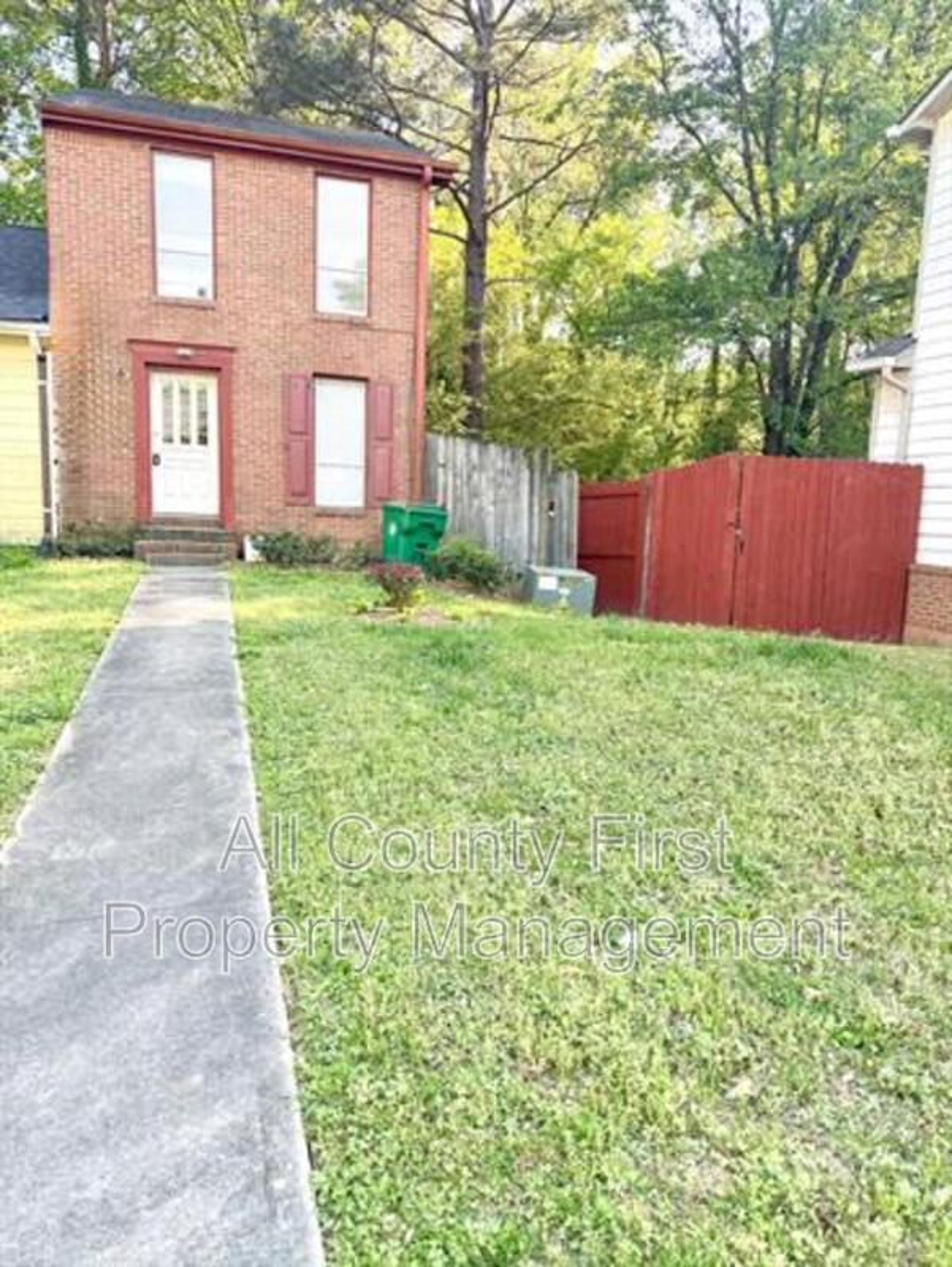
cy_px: 634
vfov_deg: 71.6
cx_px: 476
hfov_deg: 56.9
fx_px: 879
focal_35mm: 24
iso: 100
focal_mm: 6.76
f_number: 1.78
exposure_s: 1/660
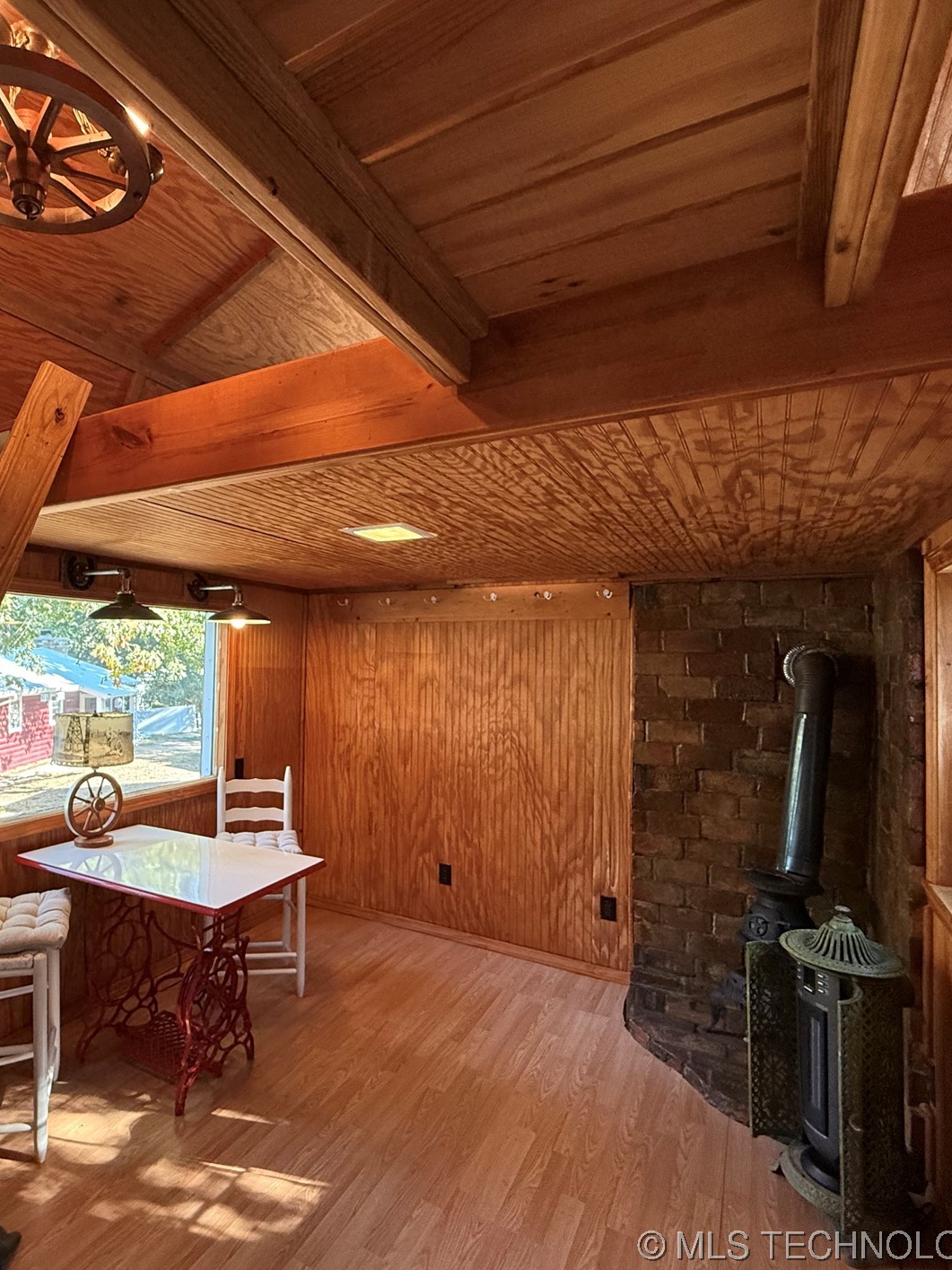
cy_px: 637
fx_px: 697
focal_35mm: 19
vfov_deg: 84.7
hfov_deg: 67.0
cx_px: 328
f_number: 2.2
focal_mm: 2.22
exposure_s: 1/120
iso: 400
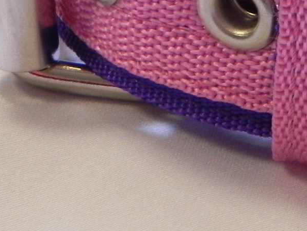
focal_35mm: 227
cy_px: -103
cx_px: 474
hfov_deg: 8.5
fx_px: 2014
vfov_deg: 6.5
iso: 228
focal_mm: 11.8
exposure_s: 1/30
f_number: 3.5
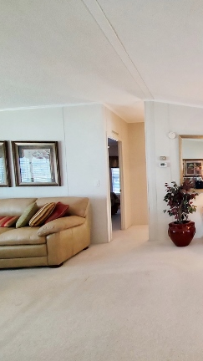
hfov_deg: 41.1
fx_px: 201
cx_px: 231
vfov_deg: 83.8
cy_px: 189
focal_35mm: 21
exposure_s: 1/60
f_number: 2.2
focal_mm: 1.8
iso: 160
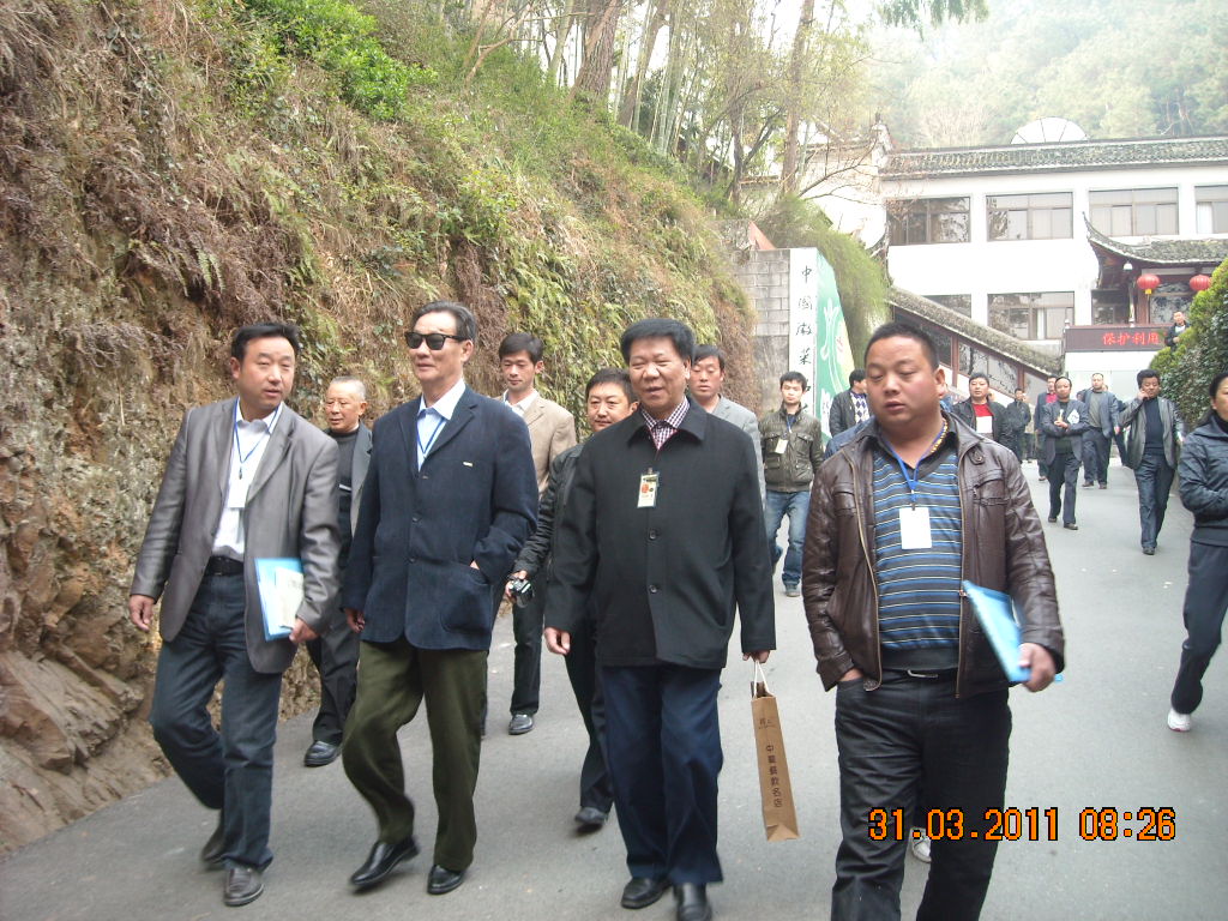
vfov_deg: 40.7
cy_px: 460
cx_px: 614
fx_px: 1242
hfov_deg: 52.6
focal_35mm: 35
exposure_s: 1/60
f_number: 2.8
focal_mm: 5.7
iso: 80
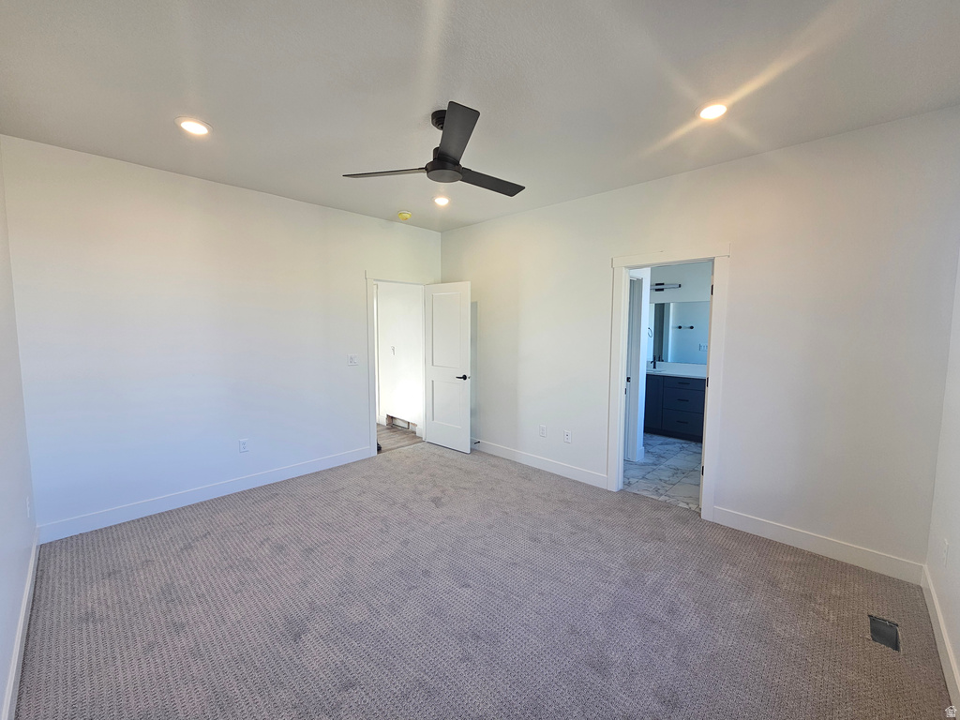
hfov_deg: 106.2
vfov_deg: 89.9
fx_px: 361
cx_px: 480
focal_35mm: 13
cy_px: 360
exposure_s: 1/60
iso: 64
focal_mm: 2.2
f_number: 2.2
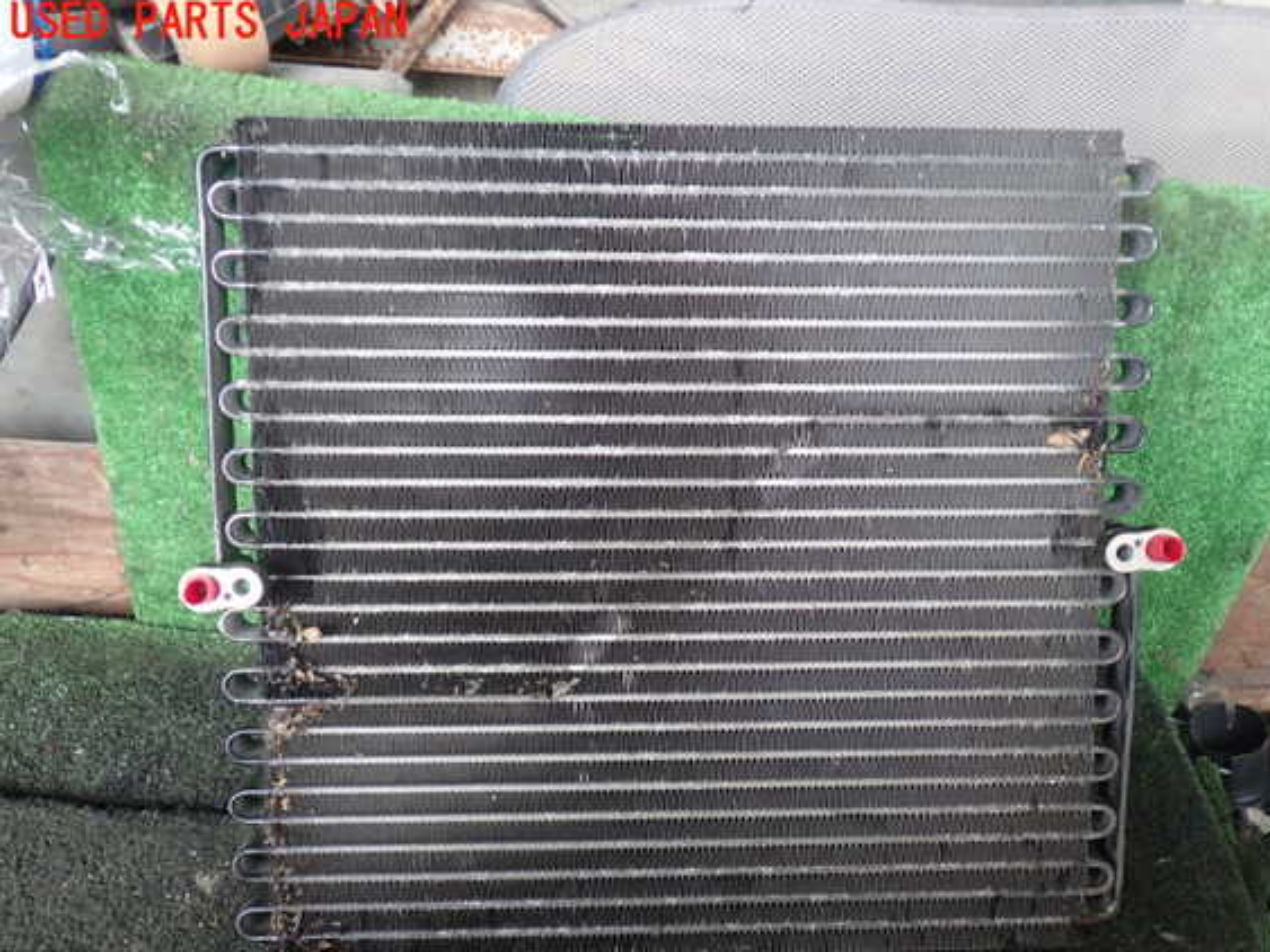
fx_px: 1174
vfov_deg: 44.1
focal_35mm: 32
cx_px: 674
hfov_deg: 56.8
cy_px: 503
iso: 200
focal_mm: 5.4
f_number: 2.3
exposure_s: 1/50
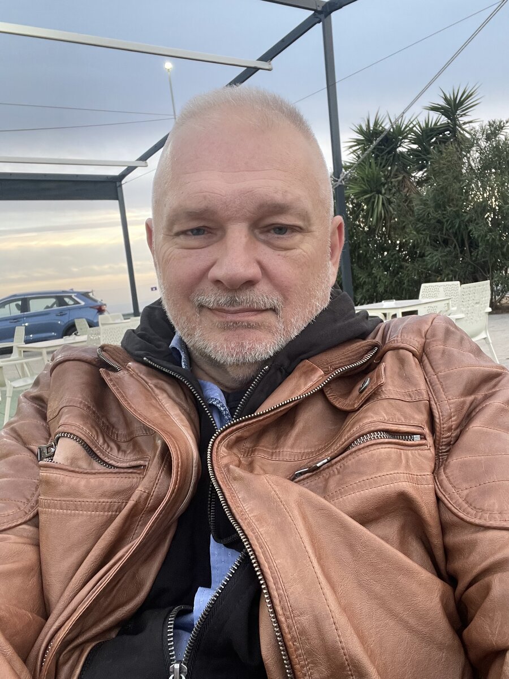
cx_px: 254
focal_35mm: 30
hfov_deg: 46.8
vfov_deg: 60.0
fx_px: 588
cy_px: 340
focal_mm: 2.71
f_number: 2.2
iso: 125
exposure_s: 1/50
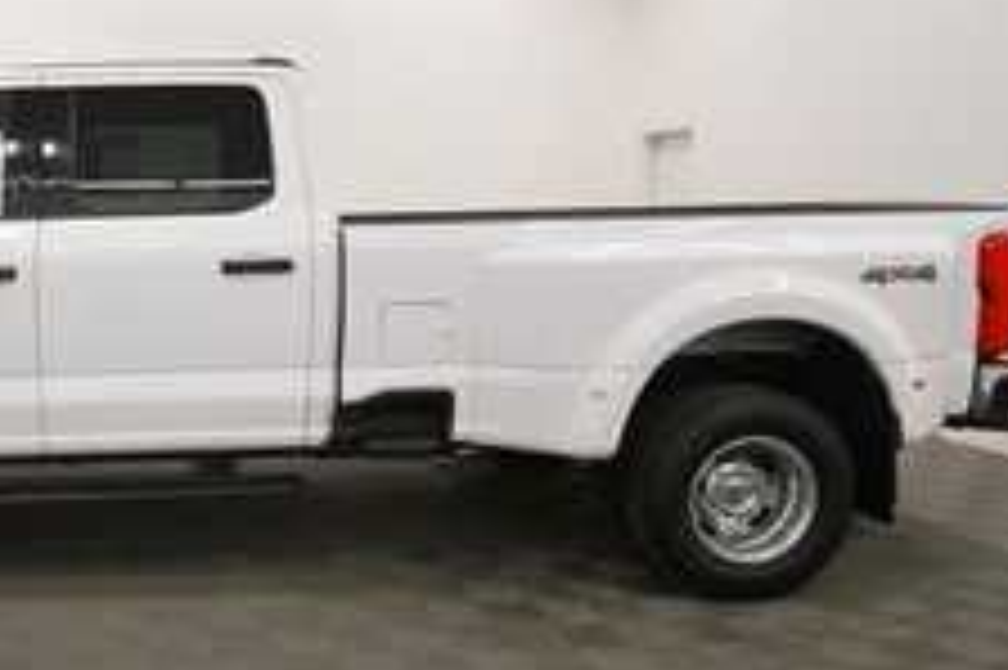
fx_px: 951
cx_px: 176
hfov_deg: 51.6
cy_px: 348
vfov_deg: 38.8
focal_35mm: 34
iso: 720
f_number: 5
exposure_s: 1/250
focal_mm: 13
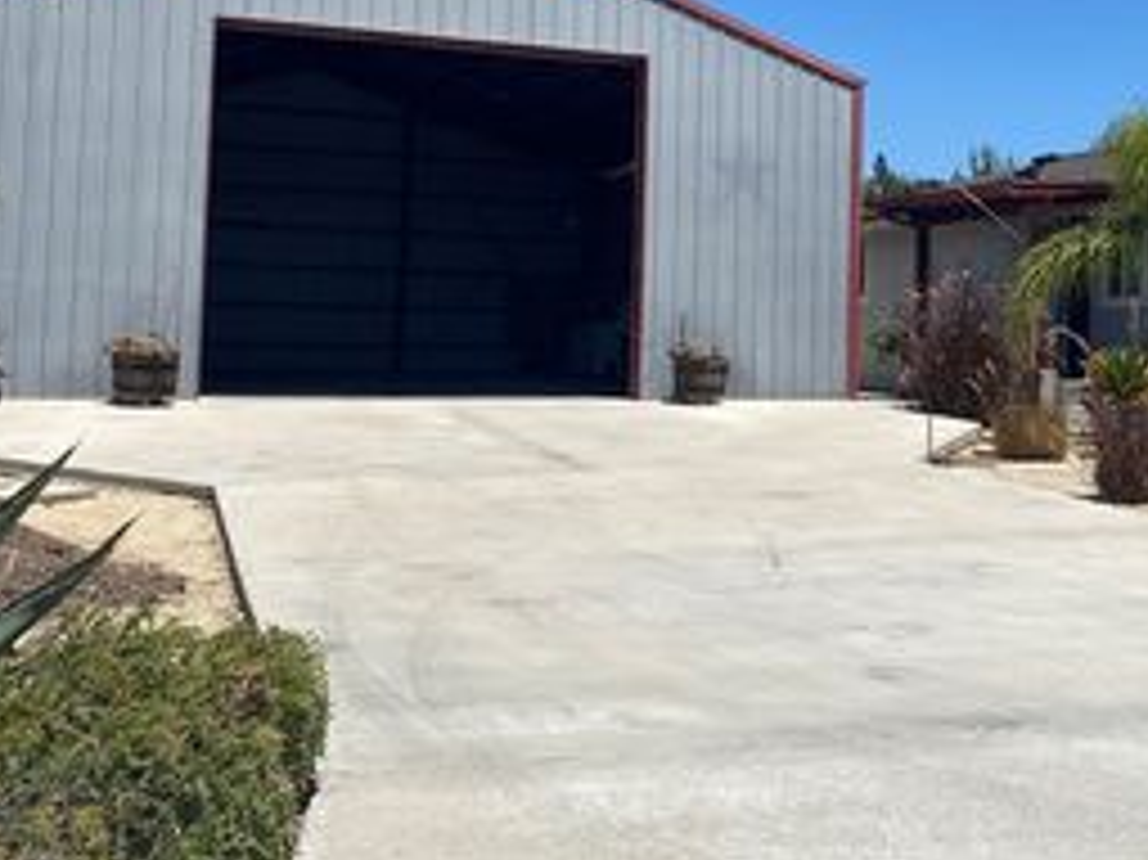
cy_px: 209
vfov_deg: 28.1
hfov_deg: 36.5
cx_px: 878
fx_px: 1691
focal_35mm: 51
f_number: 1.8
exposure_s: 1/4115
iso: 32
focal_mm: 4.25
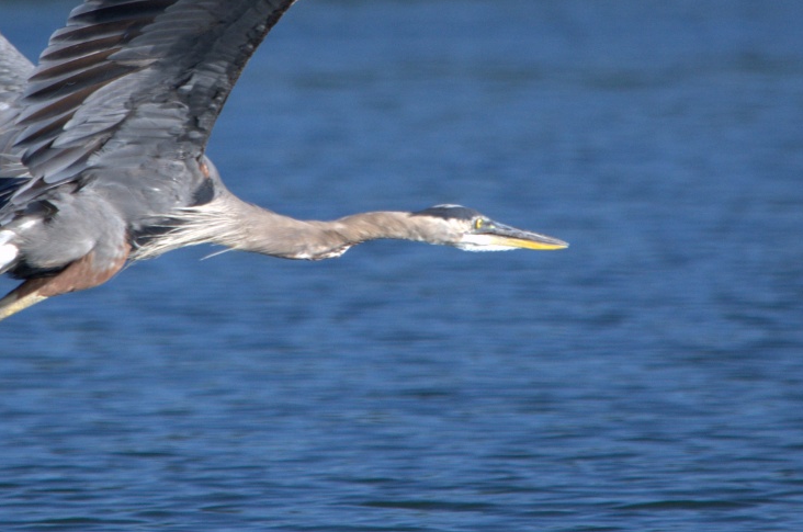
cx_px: 314
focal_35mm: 983
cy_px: 64
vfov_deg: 1.4
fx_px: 21883
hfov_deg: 2.1
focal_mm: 300
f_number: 7.1
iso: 1000
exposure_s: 1/1600
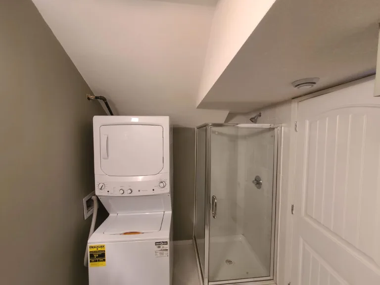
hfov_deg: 106.2
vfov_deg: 89.9
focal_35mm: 13
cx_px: 190
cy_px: 142
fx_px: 143
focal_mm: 2.2
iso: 400
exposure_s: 1/30
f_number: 2.2
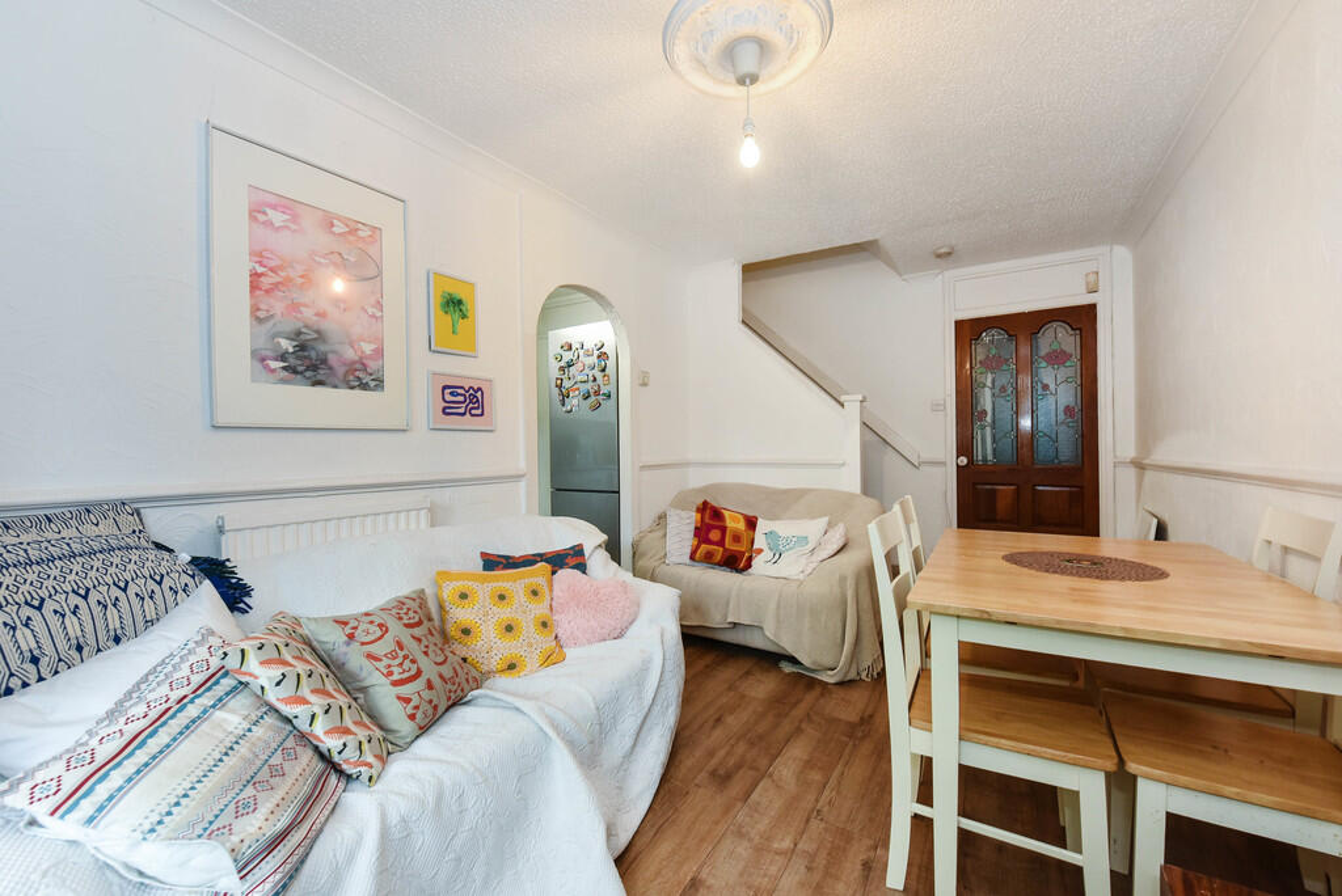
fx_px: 522
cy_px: 448
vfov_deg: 81.3
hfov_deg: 104.2
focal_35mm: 14
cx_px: 671
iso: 400
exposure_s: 1/15
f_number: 8
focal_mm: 14
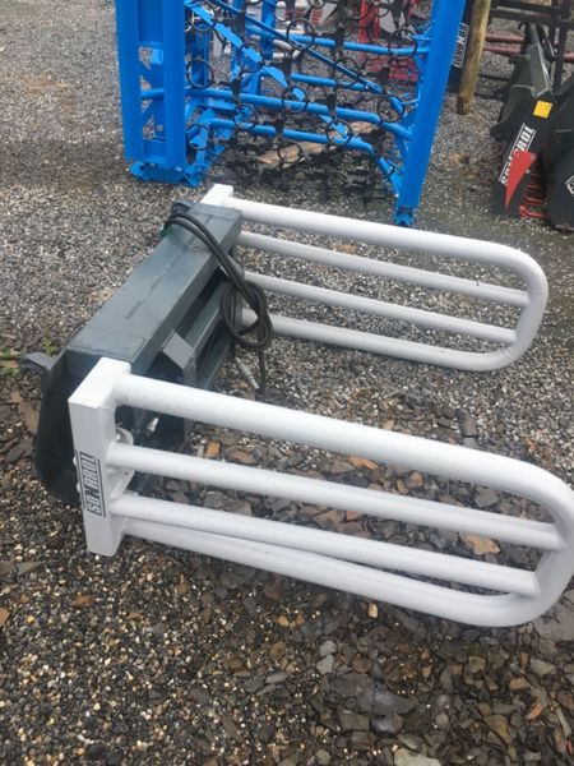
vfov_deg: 61.7
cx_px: 287
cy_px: 383
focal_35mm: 29
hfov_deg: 48.2
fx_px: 641
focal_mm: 4.15
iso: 32
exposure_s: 1/33
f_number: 2.2
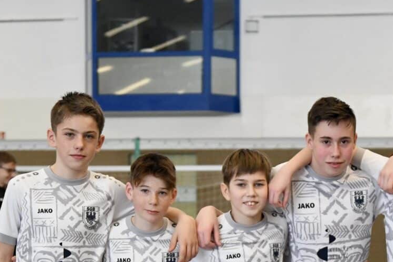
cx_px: 409
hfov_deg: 19.9
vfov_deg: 13.5
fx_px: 1080
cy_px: 297
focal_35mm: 99
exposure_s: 1/640
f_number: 2.8
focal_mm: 36
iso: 2500
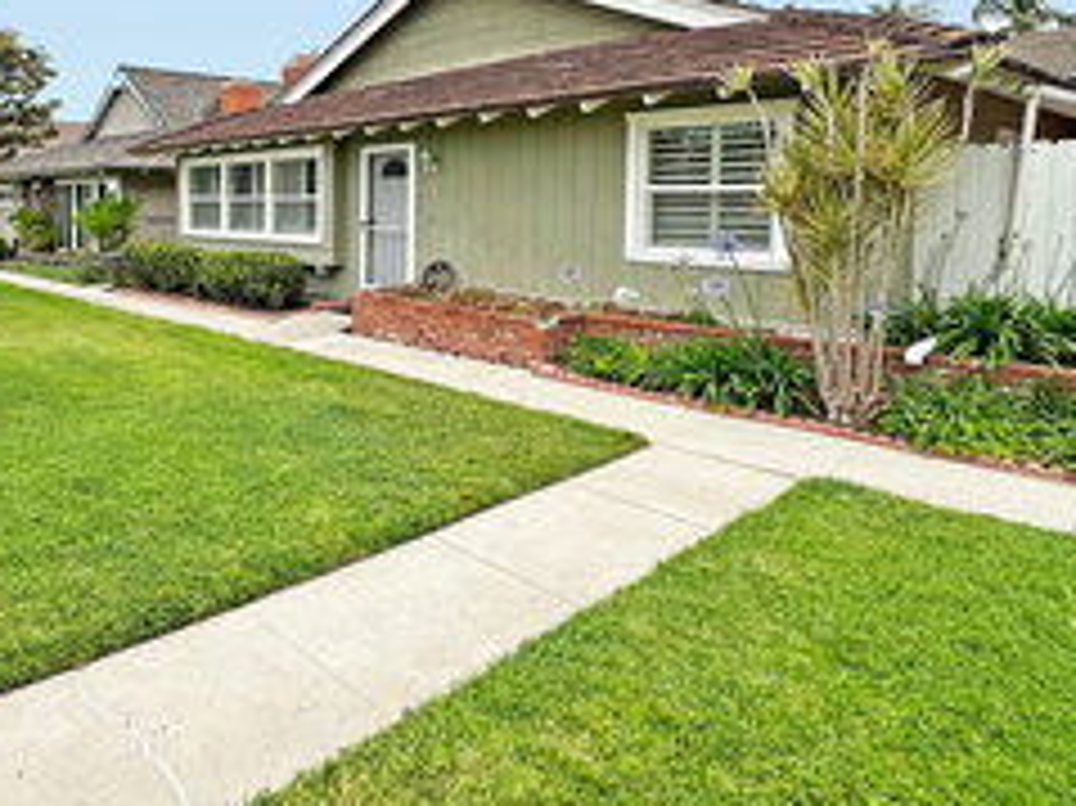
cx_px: 322
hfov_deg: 66.7
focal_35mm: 25
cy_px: 203
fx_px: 777
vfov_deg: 52.5
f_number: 2.2
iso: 50
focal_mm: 2.22
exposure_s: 1/1689
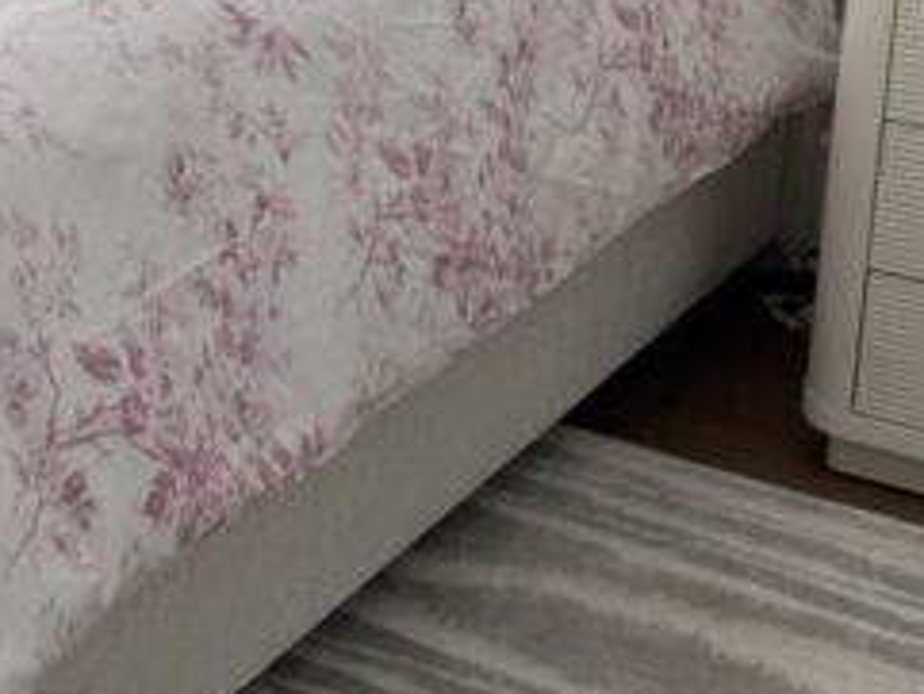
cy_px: 15
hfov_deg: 18.7
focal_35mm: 102
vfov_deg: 14.3
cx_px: -15
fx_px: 2724
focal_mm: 6.76
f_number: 1.78
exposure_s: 1/121
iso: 64
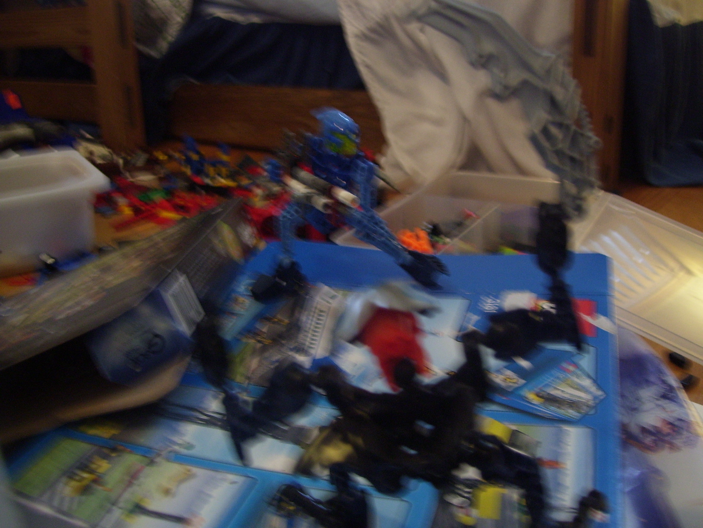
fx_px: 731
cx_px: 352
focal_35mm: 36
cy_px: 264
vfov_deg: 39.7
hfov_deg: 51.4
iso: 160
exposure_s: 1/8
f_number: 2.7
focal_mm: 6
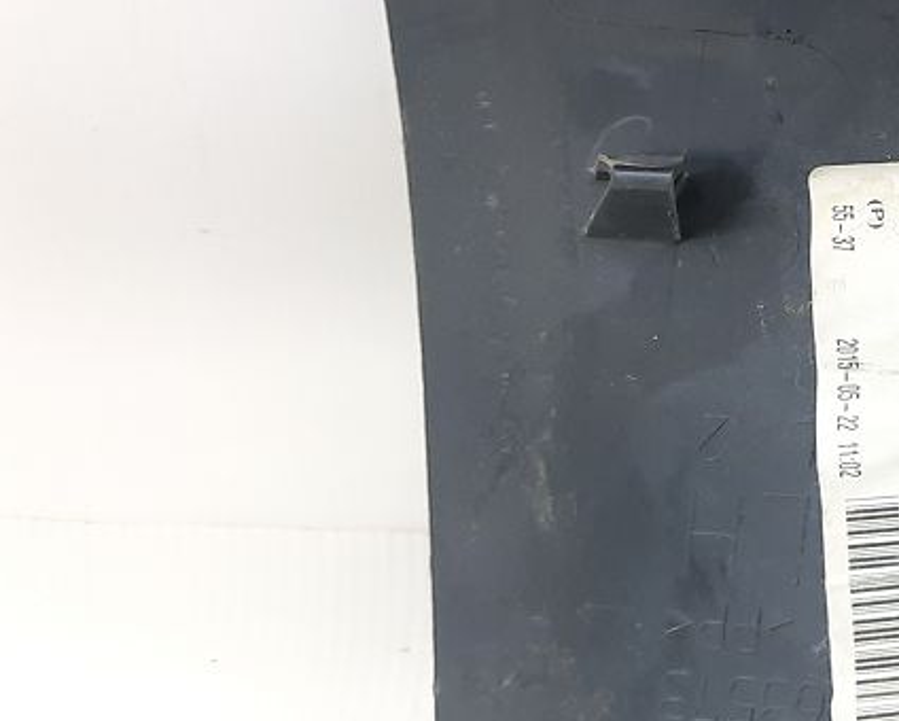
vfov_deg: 21.9
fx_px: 1838
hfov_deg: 24.2
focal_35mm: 69
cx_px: 1153
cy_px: 153
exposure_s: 1/50
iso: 100
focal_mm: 4.6
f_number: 2
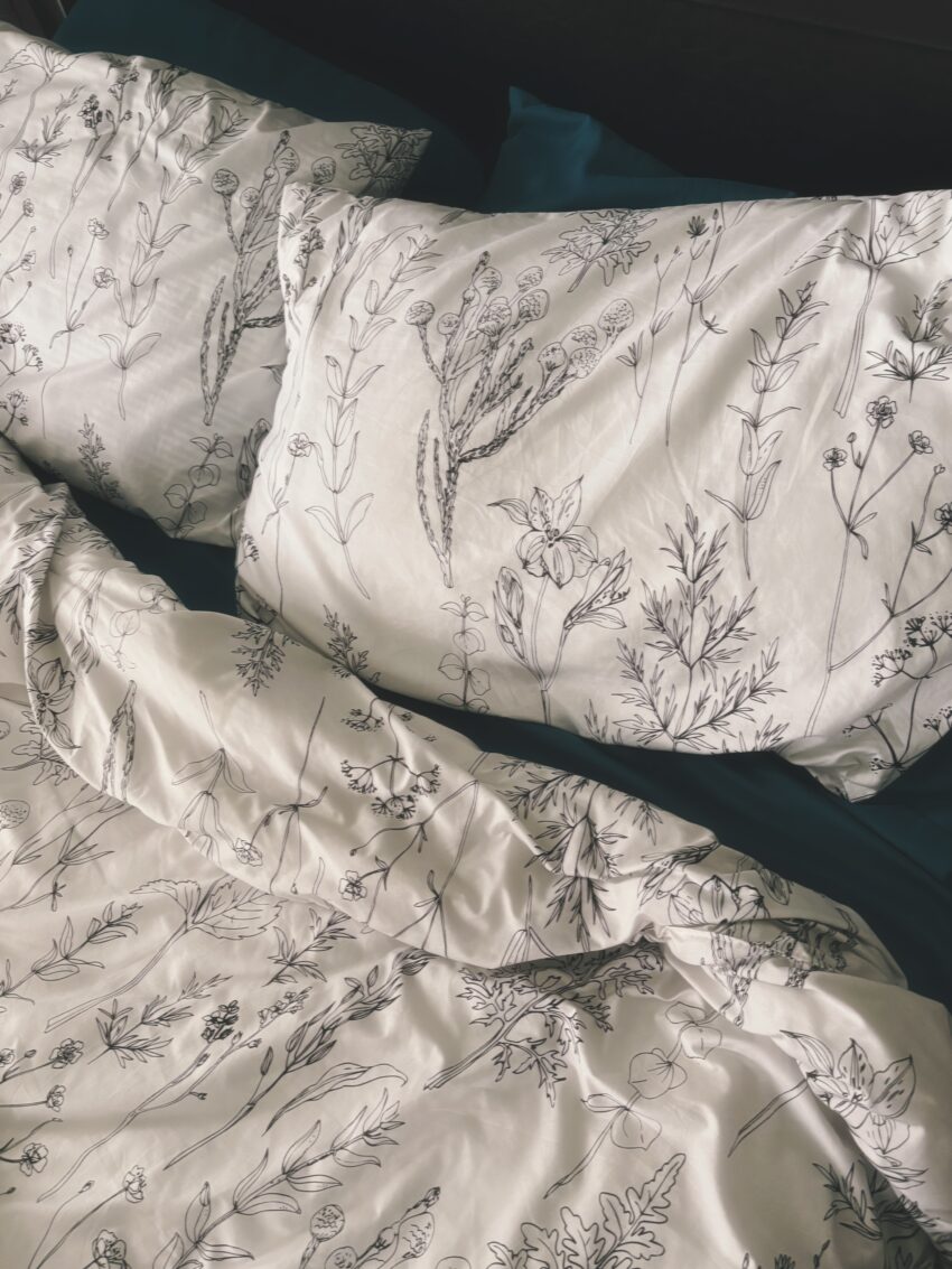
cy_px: 634
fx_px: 953
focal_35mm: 26
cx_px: 476
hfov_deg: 53.1
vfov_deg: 67.3
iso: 320
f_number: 1.6
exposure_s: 1/60
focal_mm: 5.96
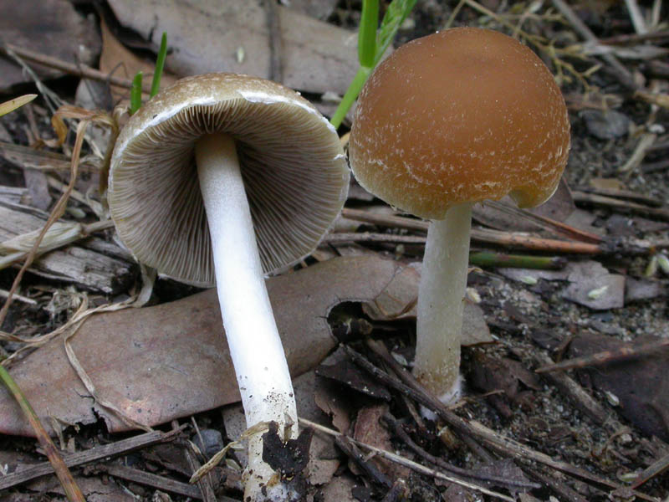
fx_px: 2435
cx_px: 334
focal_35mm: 126
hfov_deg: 15.6
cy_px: 251
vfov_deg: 11.8
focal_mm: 26.2
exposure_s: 1/30
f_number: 10.2
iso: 200
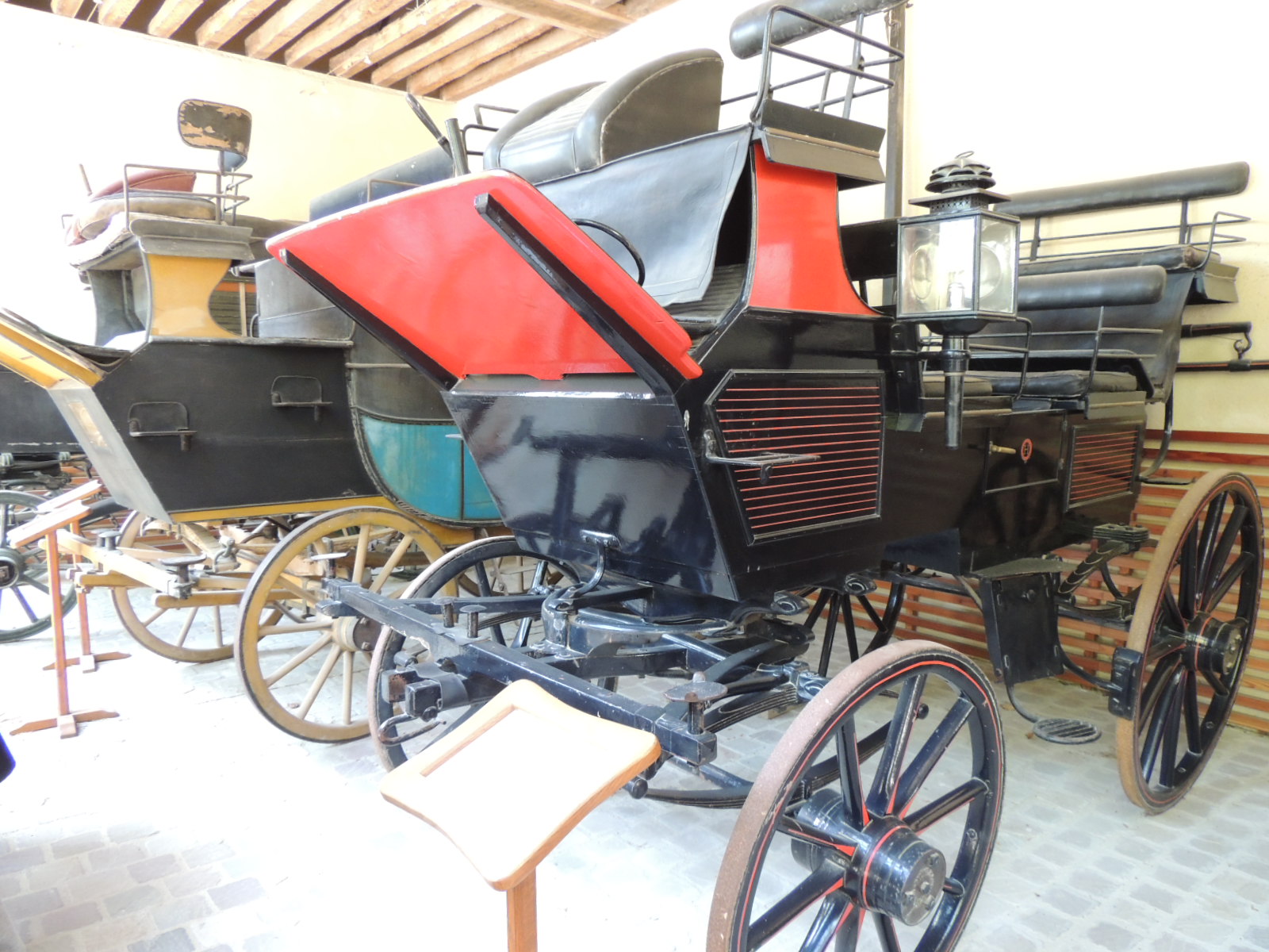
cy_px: 476
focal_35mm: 24
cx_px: 634
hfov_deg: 71.6
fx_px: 880
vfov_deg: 56.8
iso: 400
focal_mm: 4.3
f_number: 3
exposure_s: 1/30
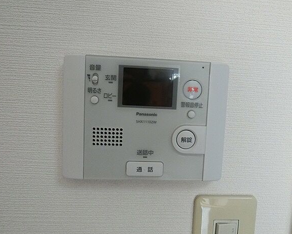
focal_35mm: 27
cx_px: 156
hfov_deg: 64.0
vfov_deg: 53.2
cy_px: 118
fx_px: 233
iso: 800
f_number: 3.5
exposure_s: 1/320
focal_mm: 4.5
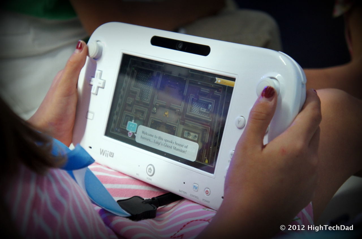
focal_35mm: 62
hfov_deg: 32.7
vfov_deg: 22.0
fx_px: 617
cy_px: 120
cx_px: 181
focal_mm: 41
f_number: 4.5
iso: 1000
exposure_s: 1/80
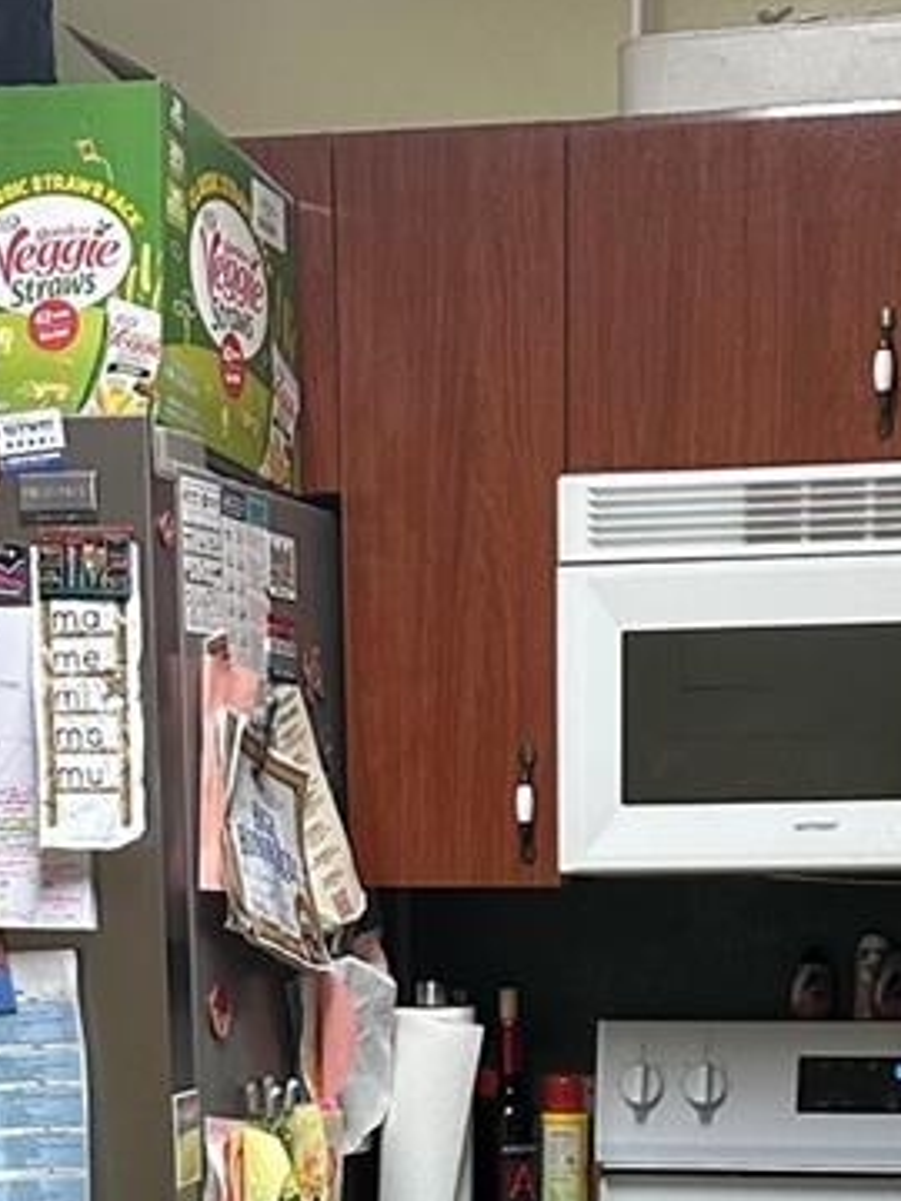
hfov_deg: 18.4
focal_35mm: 80
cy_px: 1711
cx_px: 514
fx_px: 2776
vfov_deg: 21.2
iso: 320
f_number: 1.78
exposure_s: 1/60
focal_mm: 6.86
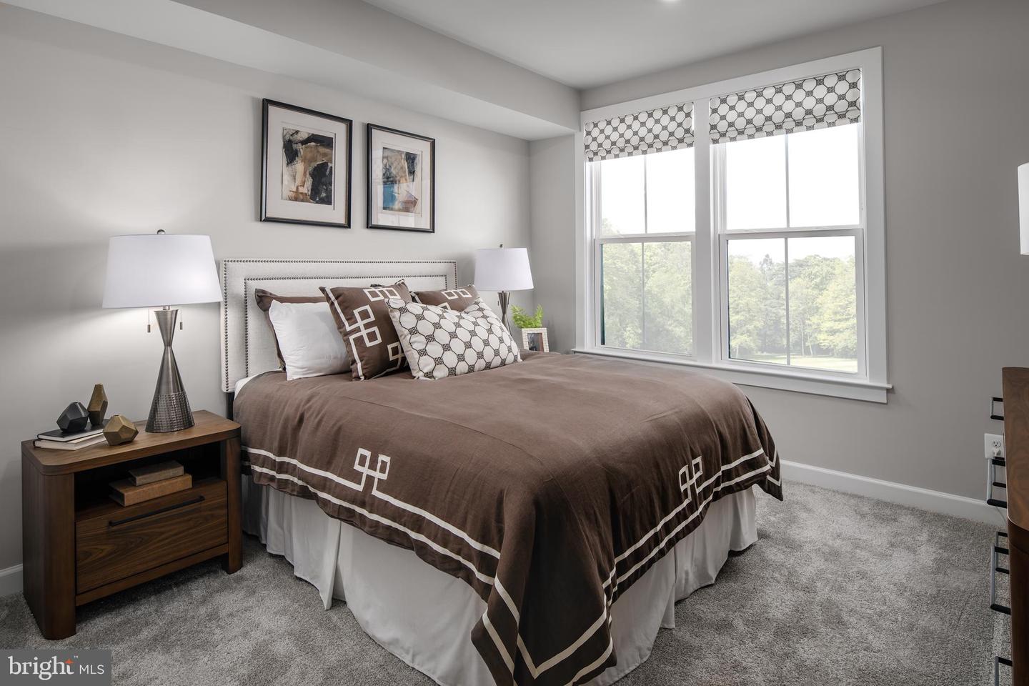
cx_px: 514
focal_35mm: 19
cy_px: 343
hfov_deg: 86.9
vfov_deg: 64.6
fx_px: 543
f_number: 9
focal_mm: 19
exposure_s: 1/200
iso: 100
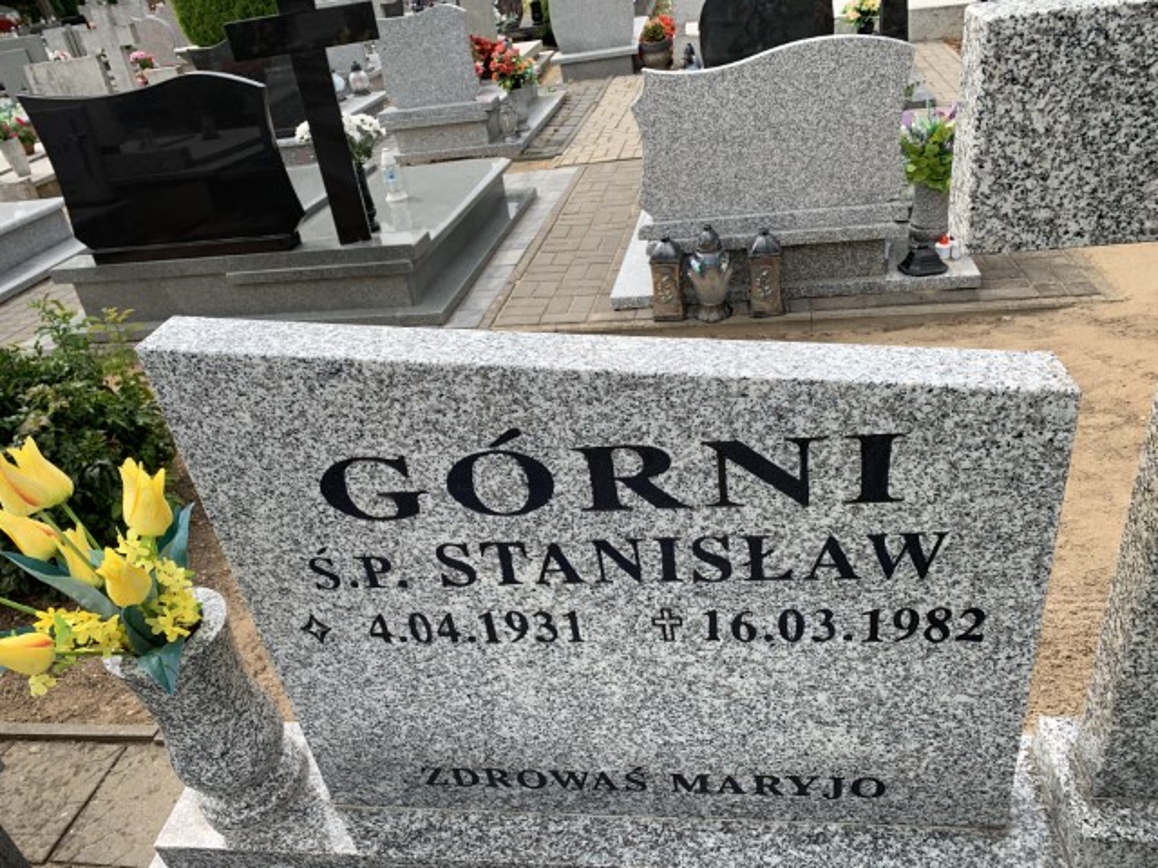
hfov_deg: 67.3
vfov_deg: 53.1
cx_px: 579
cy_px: 434
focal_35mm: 26
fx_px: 870
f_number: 1.8
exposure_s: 1/1011
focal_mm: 4.25
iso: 25
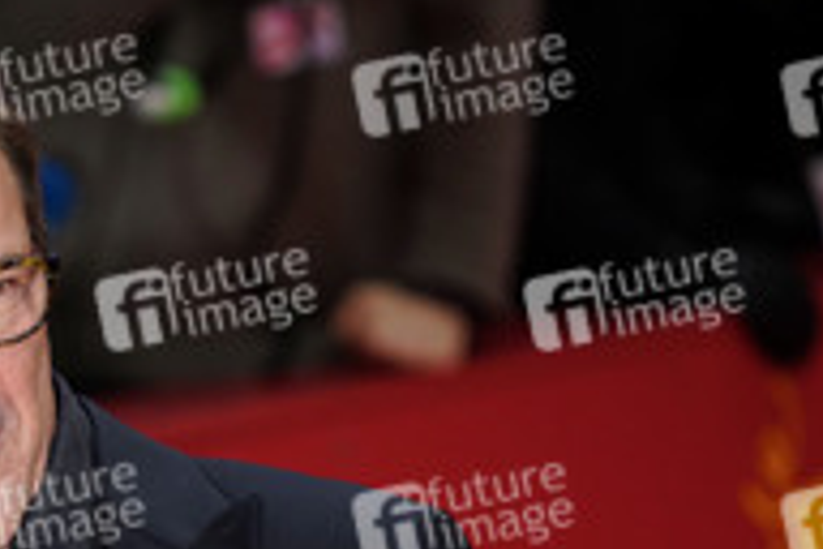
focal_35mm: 469
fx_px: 10721
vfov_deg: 2.9
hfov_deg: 4.4
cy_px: 622
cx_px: 92
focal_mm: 200
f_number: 5.6
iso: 3200
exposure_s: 1/320
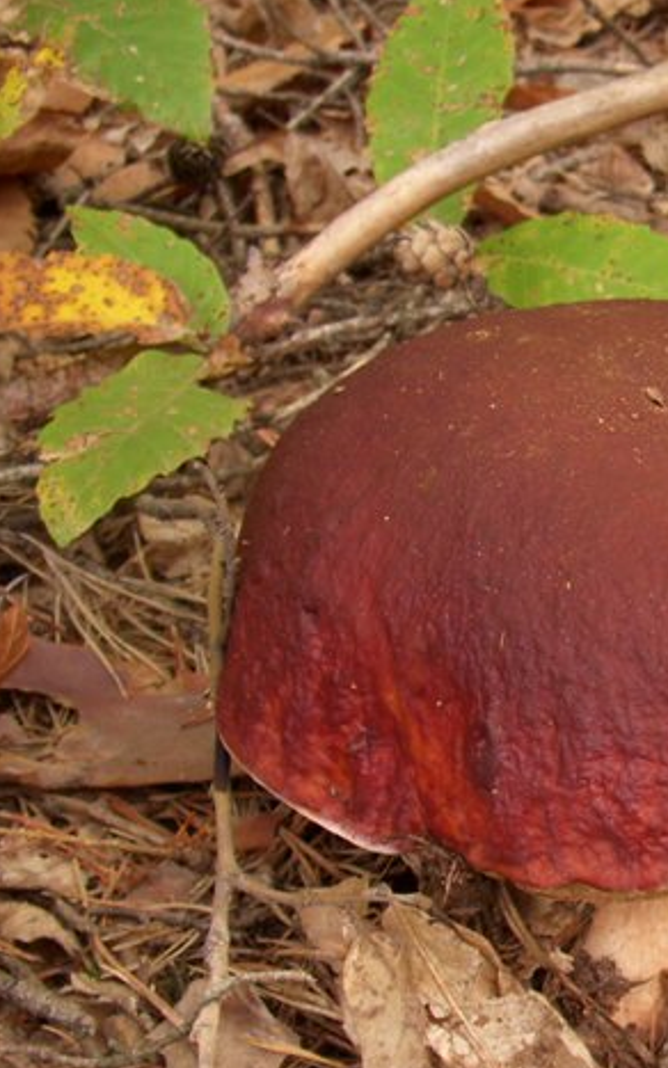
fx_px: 2009
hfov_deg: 17.5
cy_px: 606
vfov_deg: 29.7
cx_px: 906
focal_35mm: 69
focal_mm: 6.3
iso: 100
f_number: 3.3
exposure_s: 1/30
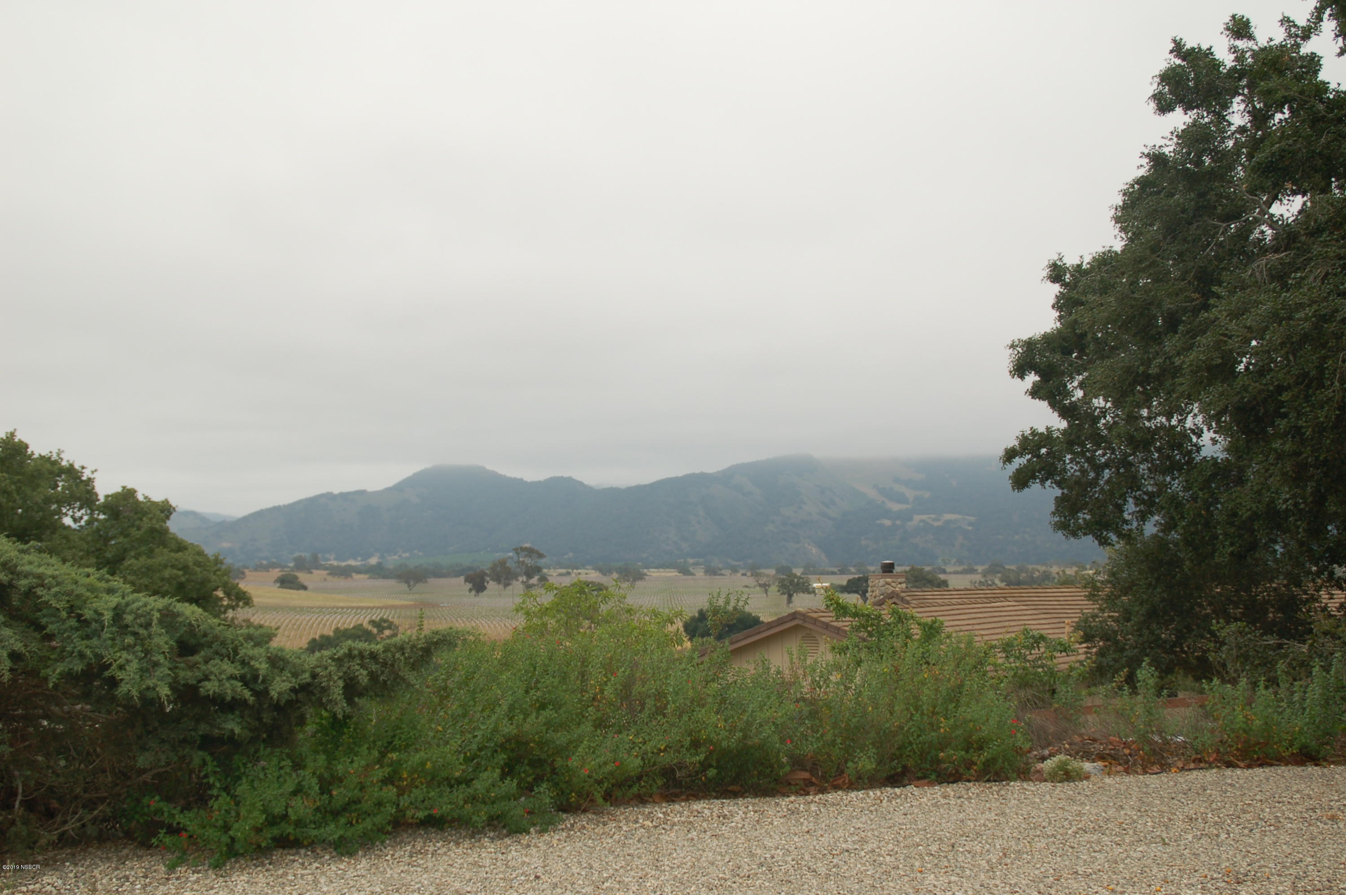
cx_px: 673
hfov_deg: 41.1
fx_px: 1793
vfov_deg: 28.0
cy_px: 448
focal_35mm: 48
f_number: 6.3
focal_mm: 32
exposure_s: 1/500
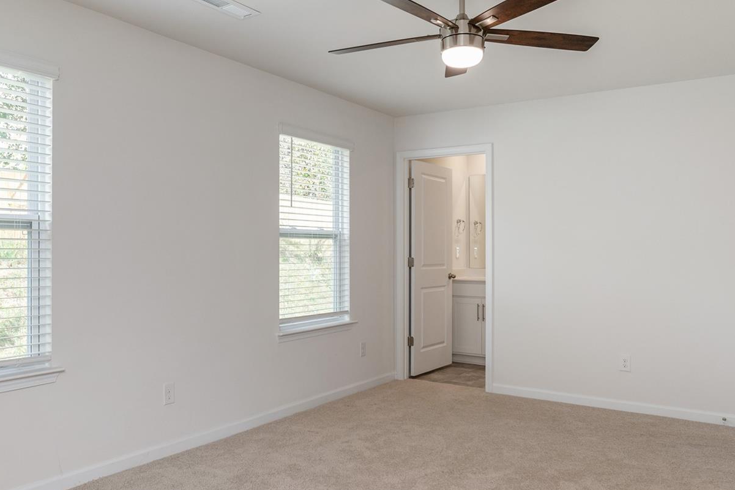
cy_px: 271
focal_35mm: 29
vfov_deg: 44.9
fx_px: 592
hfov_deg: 63.6
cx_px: 337
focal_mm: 17
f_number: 7.1
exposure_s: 1/125
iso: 320
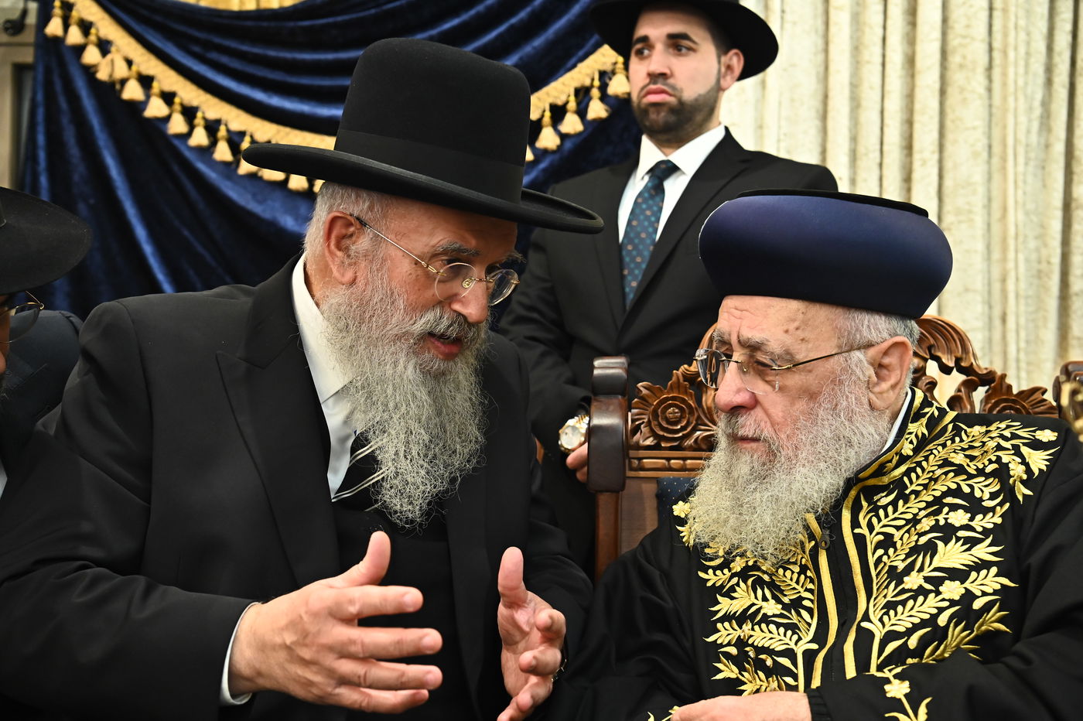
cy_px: 360
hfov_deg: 42.8
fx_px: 1383
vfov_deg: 29.2
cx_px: 542
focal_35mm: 46
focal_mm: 46
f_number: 5
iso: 3200
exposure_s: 1/200
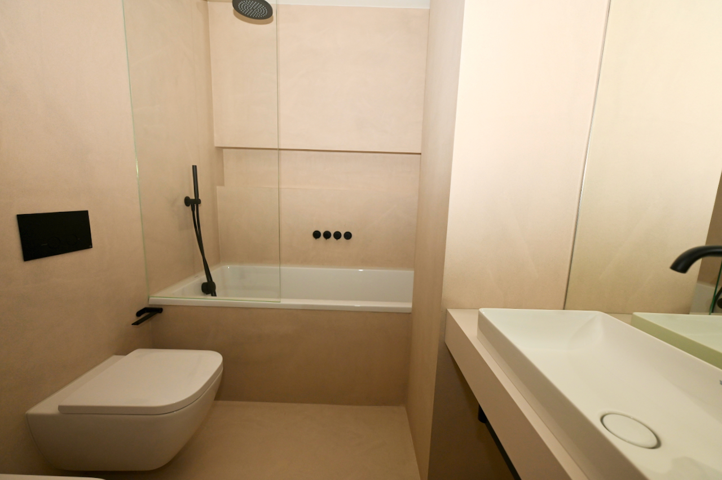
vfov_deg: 81.1
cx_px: 361
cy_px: 240
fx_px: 281
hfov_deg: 104.3
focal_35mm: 14
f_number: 4
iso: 500
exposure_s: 1/60
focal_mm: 14
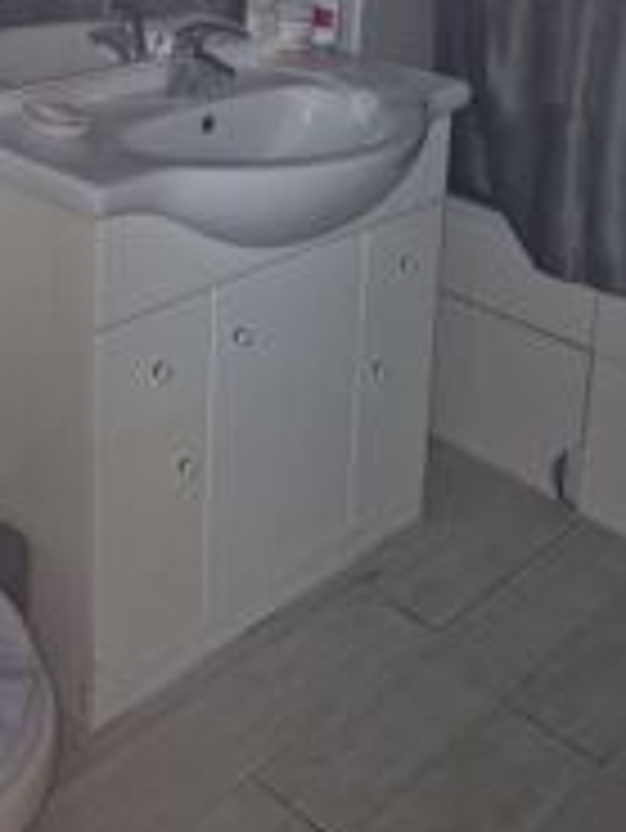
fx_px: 1276
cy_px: 20
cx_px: 95
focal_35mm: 53
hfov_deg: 26.8
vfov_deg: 33.4
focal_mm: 6.4
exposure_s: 1/60
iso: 640
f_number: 1.8
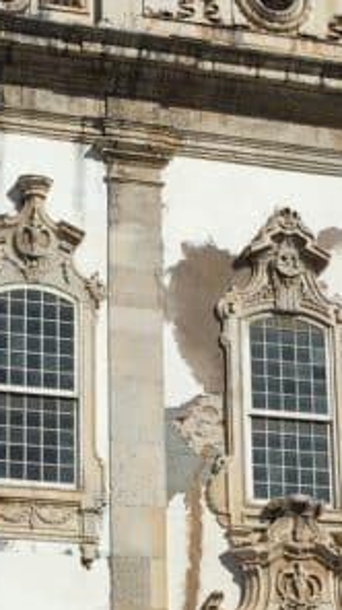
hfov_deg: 10.6
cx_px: 202
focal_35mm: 114
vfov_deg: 18.3
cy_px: 601
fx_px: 1842
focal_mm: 4.15
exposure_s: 1/5128
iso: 25
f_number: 2.2
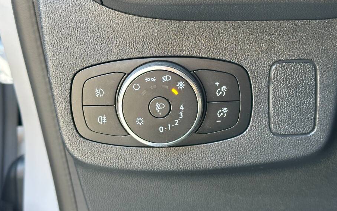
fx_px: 551
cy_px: 101
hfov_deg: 34.0
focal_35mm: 60
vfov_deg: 21.6
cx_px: 180
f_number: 1.78
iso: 160
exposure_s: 1/60
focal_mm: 6.86
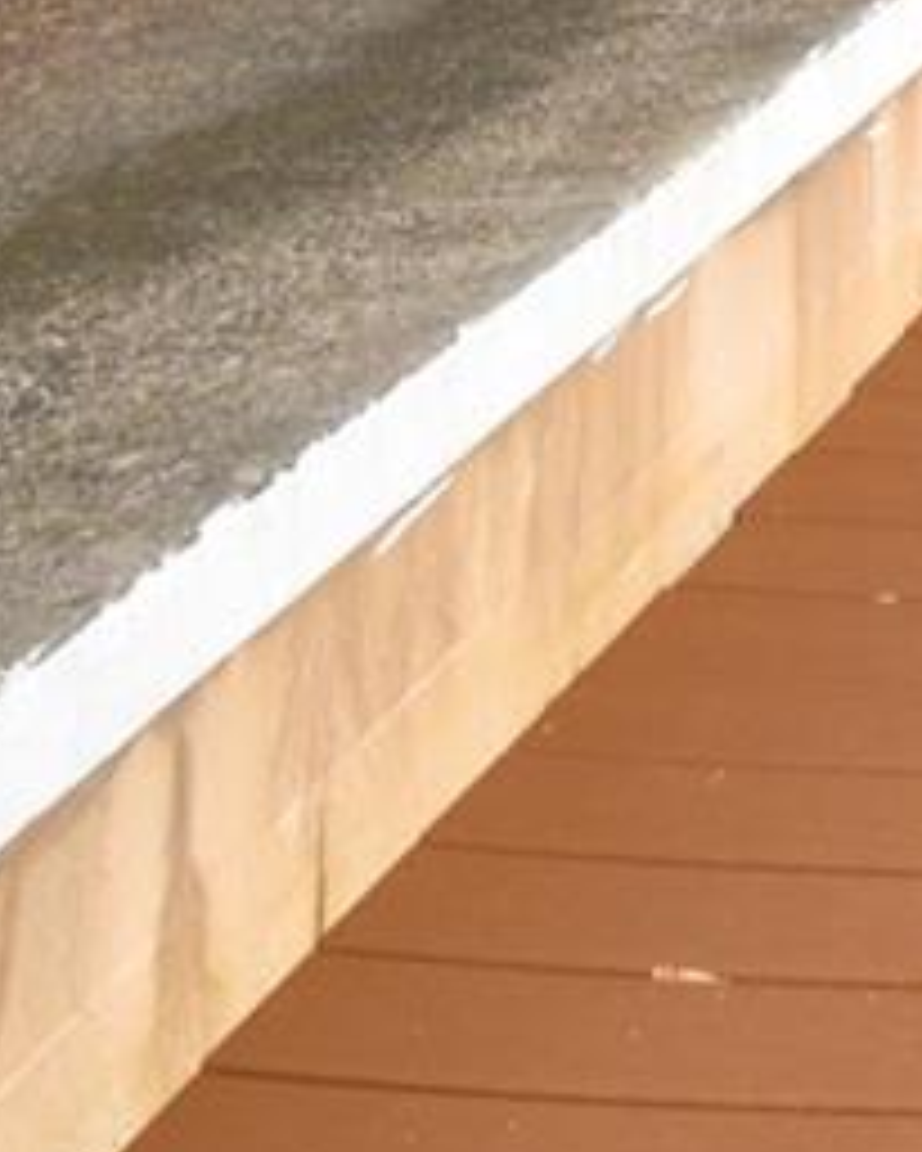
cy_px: -994
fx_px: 3000
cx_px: 2199
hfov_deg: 13.2
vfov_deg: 17.2
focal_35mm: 88
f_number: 4.5
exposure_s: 1/1250
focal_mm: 10
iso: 100
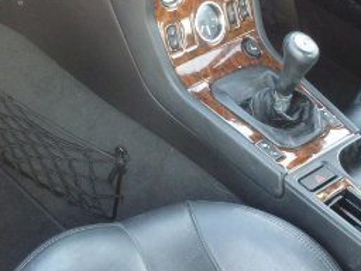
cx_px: 243
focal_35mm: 70
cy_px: 148
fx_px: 730
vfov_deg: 21.0
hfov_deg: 27.6
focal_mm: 5
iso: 500
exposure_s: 1/30
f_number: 3.9
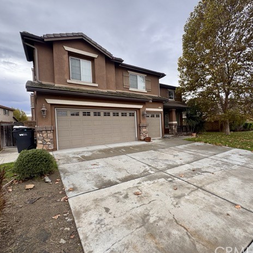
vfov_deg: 84.0
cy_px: 129
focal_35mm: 17
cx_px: 148
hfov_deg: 83.2
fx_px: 141
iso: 40
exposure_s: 1/470
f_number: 2.2
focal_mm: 2.22
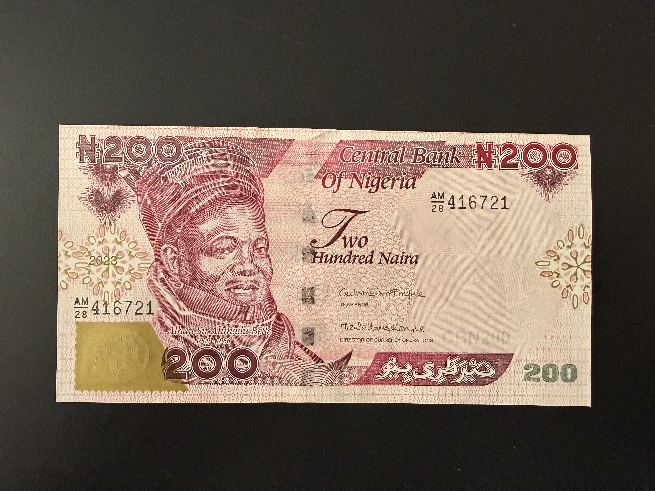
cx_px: 328
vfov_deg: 56.8
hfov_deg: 71.6
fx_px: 454
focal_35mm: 24
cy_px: 246
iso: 320
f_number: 2.2
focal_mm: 2.22
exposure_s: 1/70
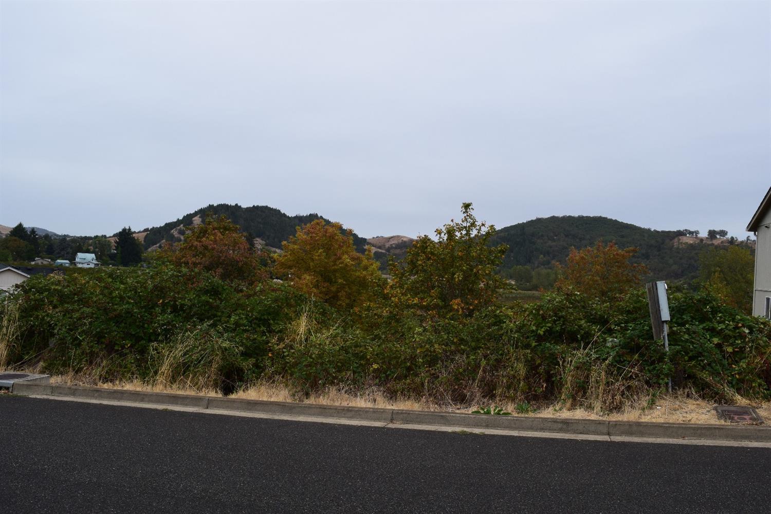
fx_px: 642
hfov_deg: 61.9
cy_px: 257
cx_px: 386
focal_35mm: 30
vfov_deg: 43.6
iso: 400
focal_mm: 20
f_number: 10
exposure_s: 1/320
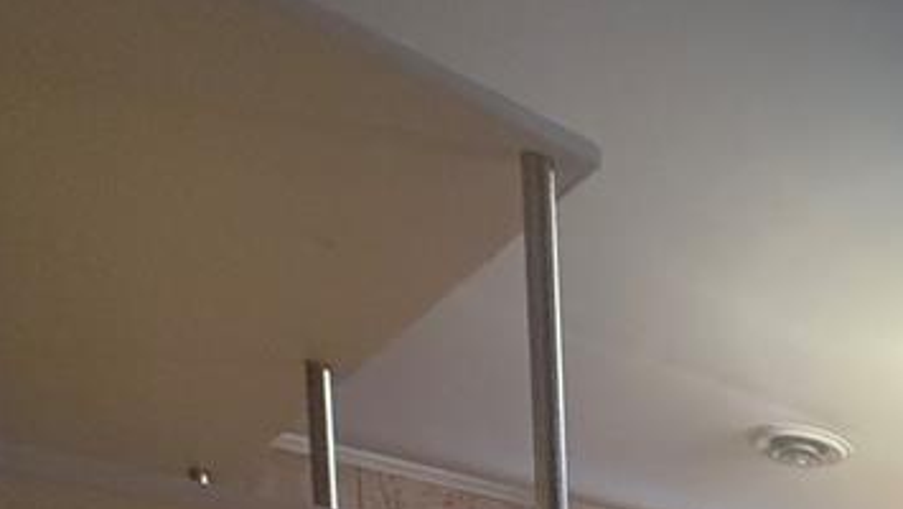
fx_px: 1054
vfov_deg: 19.7
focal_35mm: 44
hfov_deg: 32.5
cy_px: 929
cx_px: 1216
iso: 640
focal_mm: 2.22
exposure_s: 1/60
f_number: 2.2
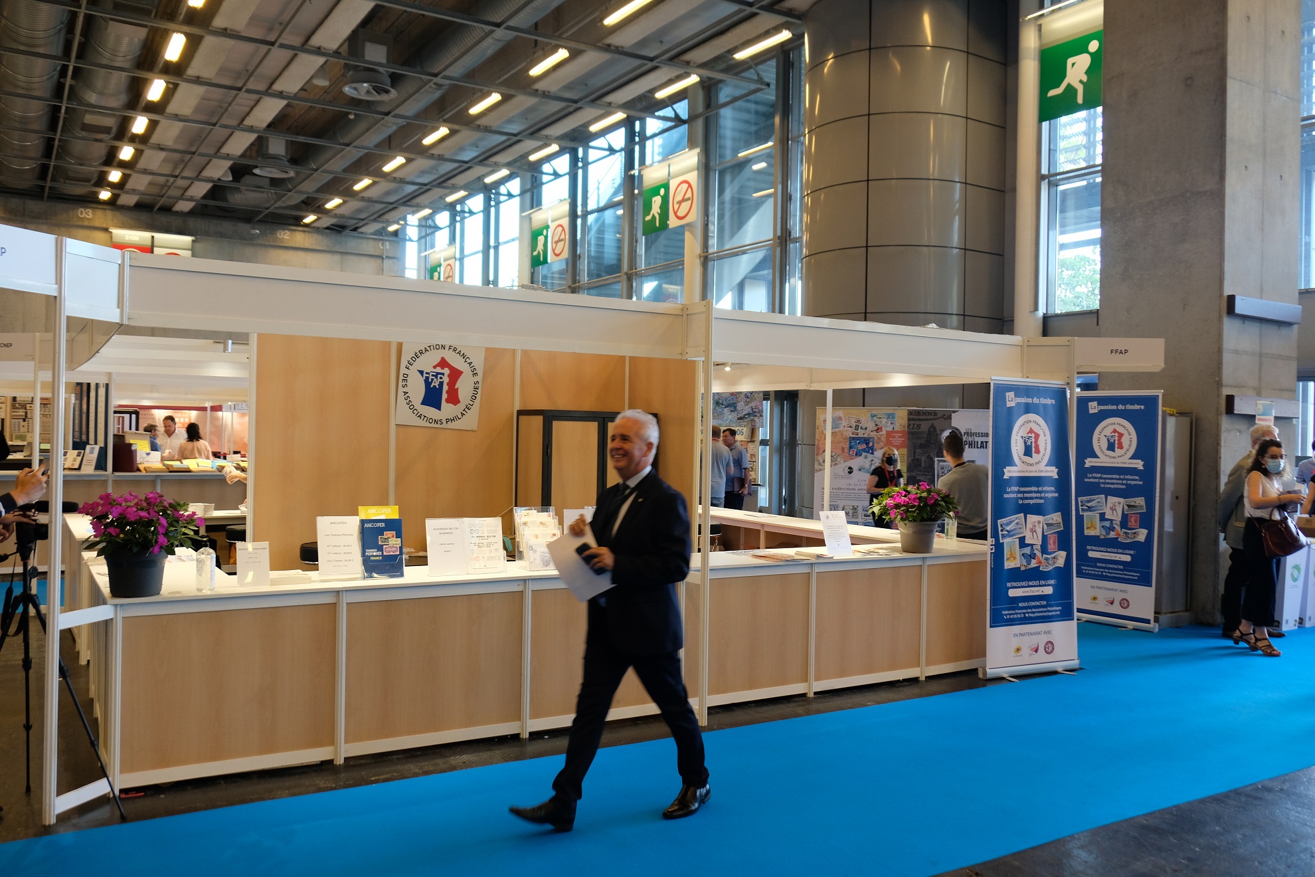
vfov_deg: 45.0
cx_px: 658
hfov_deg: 63.7
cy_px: 438
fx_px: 1059
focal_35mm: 29
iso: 800
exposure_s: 1/52
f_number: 3.6
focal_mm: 19
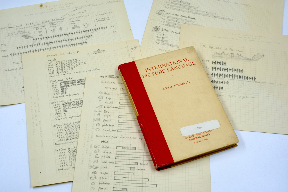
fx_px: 424
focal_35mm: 53
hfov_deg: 37.5
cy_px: 96
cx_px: 144
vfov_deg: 25.5
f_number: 16
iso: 2000
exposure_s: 1/125
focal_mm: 35
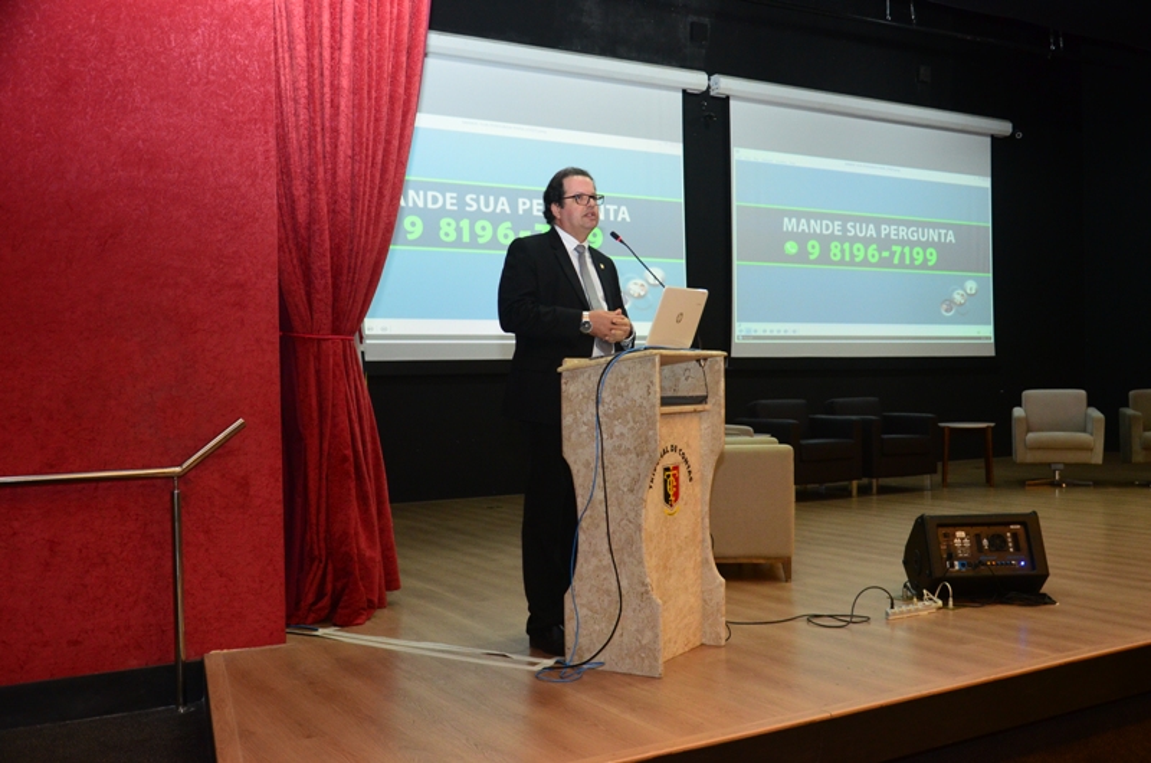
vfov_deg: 36.7
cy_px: 382
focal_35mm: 36
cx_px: 576
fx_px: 1149
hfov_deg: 53.2
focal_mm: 24
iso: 1600
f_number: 3.8
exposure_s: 1/60
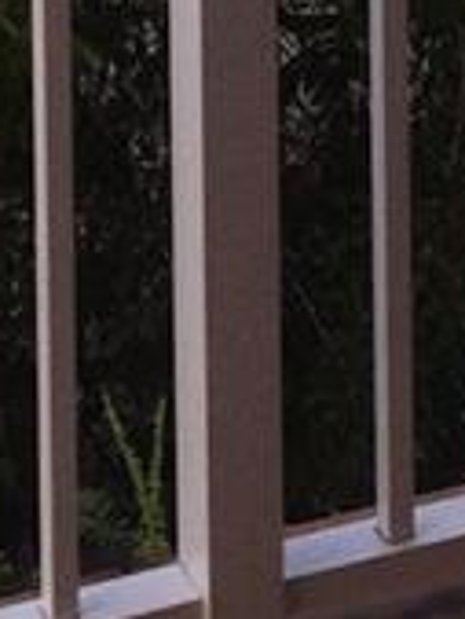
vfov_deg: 8.4
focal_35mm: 206
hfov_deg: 7.2
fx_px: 3685
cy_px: -1066
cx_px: 117
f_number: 2.2
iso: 32
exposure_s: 1/434
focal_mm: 4.15
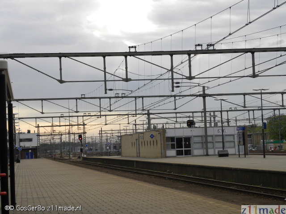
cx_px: 143
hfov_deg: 20.7
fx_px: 785
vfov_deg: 15.6
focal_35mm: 95
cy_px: 107
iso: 64
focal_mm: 16.9
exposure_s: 1/189
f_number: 5
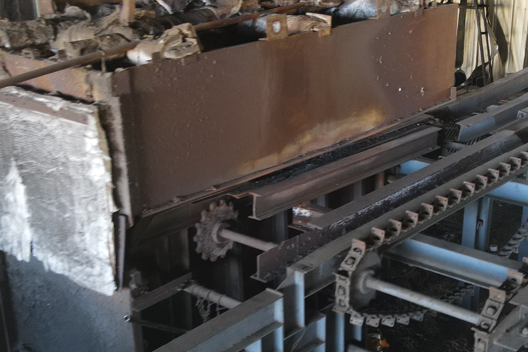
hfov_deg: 38.7
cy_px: 224
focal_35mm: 51
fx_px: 748
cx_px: 316
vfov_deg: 26.4
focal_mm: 4.5
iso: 510
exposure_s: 1/12.5
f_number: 2.8
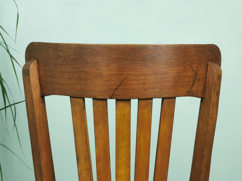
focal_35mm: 60
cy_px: 90
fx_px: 419
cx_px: 121
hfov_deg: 32.2
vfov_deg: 24.4
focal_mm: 5.58
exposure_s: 1/100
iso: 125
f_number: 1.8
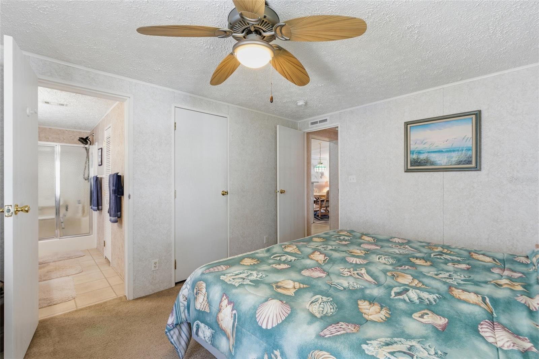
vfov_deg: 73.7
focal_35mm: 16
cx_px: 270
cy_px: 180
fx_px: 239
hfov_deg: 96.7
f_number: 9
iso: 400
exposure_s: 1/40
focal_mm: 16
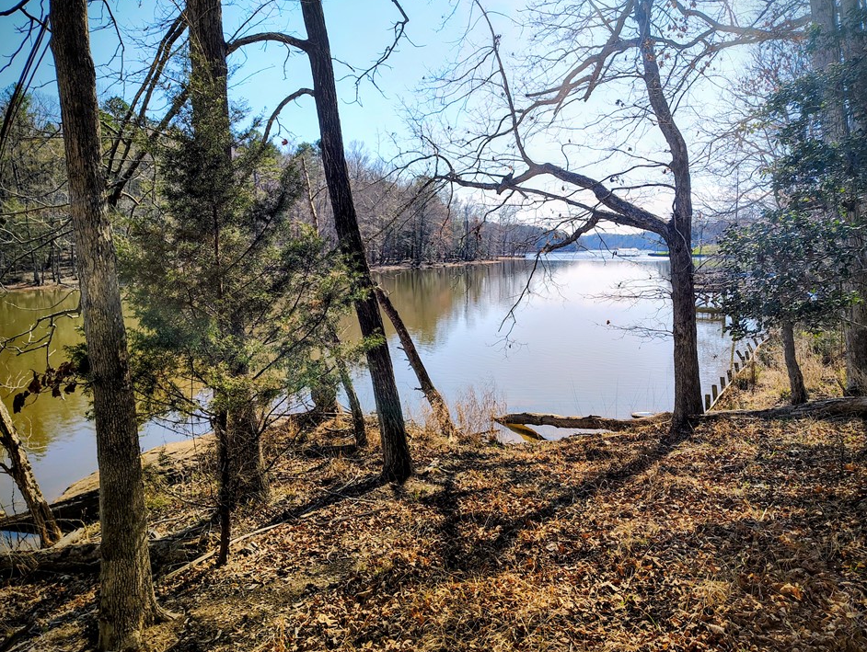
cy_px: 312
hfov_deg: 67.2
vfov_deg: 53.1
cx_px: 454
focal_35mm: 26
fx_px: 652
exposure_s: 1/801
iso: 100
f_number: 1.8
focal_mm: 5.56
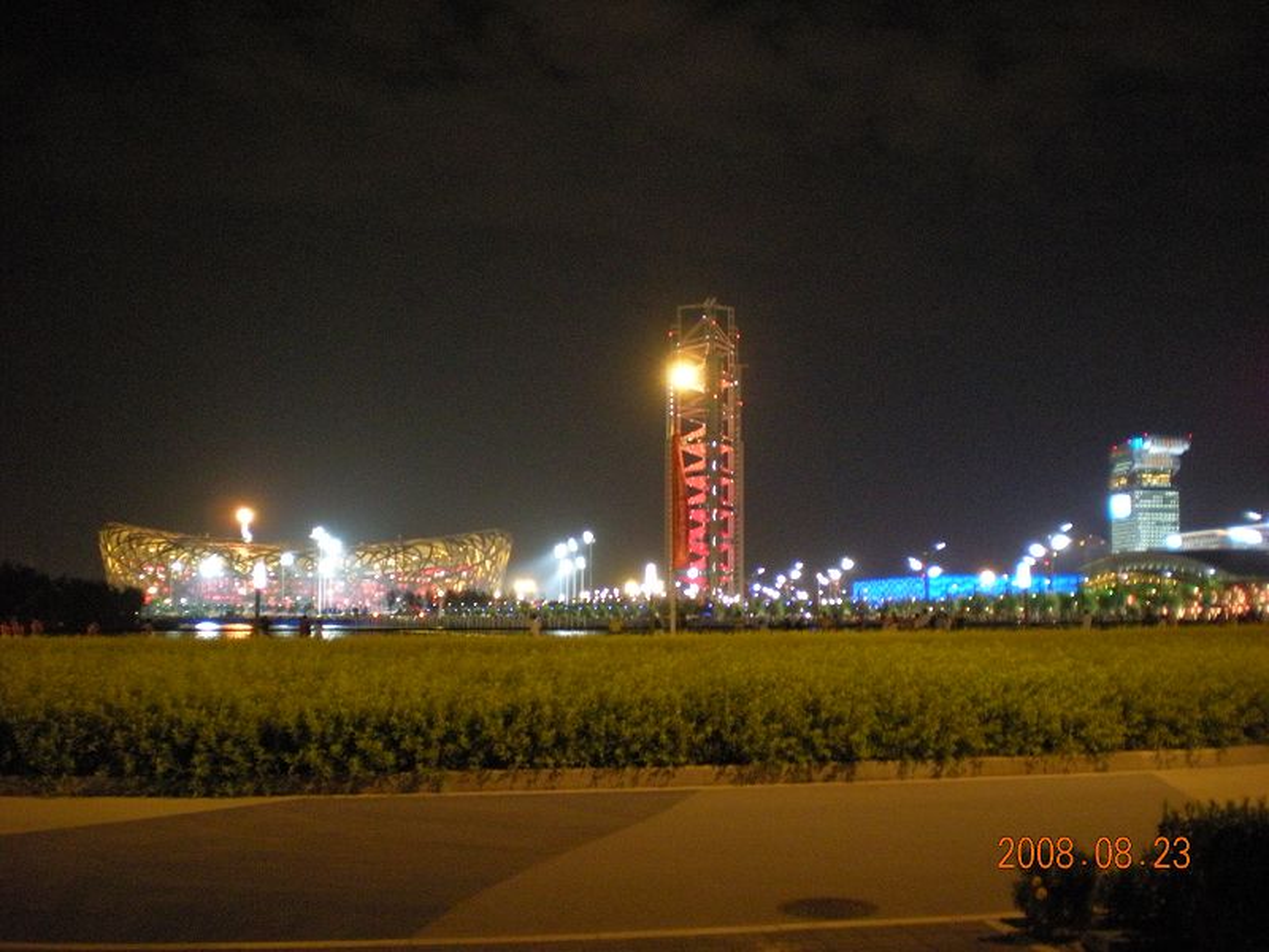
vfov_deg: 37.7
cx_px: 634
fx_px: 1393
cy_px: 476
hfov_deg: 49.0
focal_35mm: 38
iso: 400
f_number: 3.1
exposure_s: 1/8.2
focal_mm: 6.3
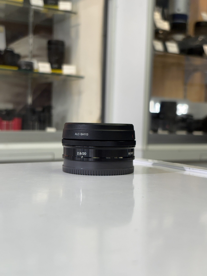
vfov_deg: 36.8
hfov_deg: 28.0
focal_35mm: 52
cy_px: 138
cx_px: 104
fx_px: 415
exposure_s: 1/100
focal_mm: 5.96
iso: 50
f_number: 1.6
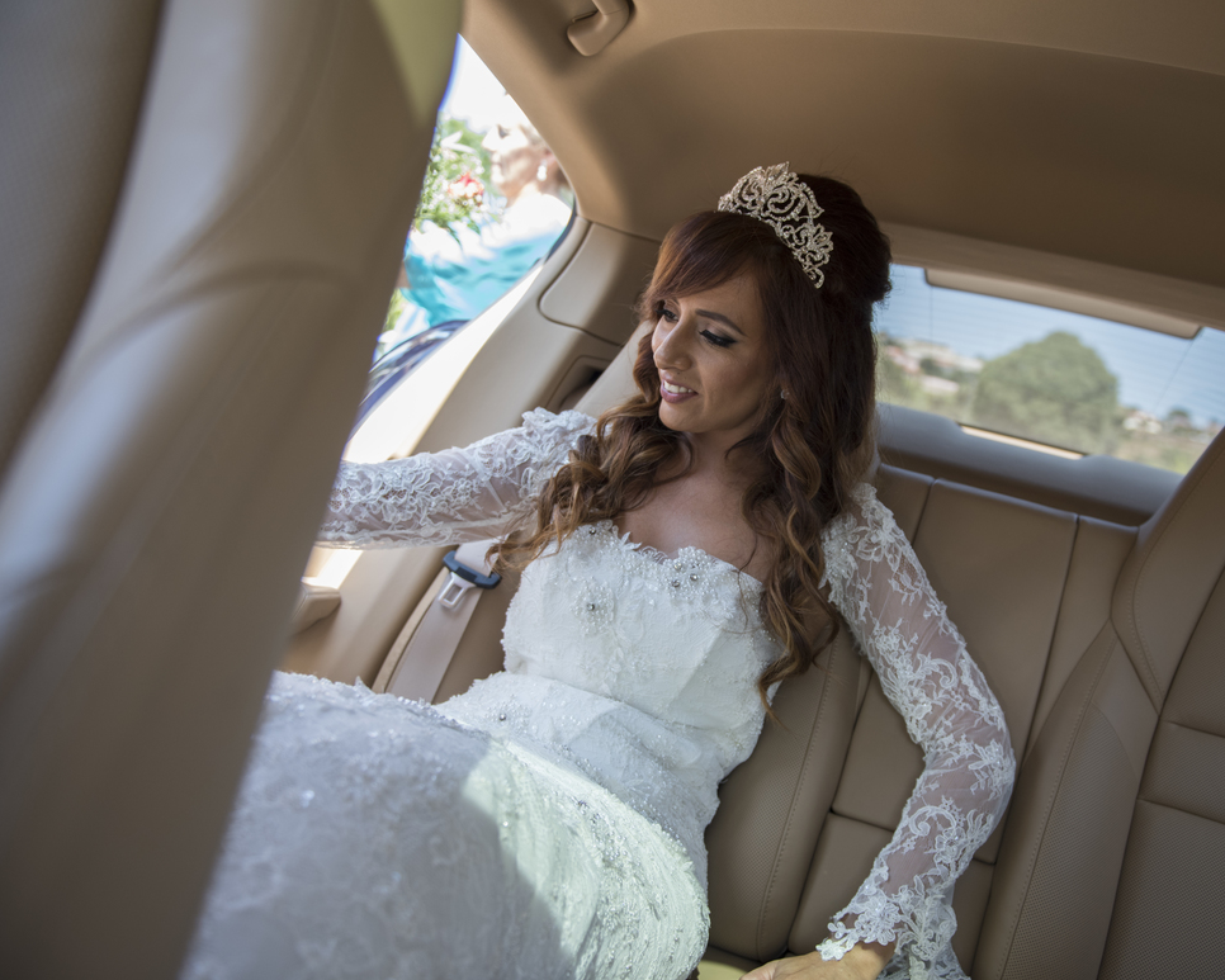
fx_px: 1015
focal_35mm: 28
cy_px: 484
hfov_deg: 61.7
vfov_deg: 51.5
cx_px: 733
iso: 320
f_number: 2.8
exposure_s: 1/400
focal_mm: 24
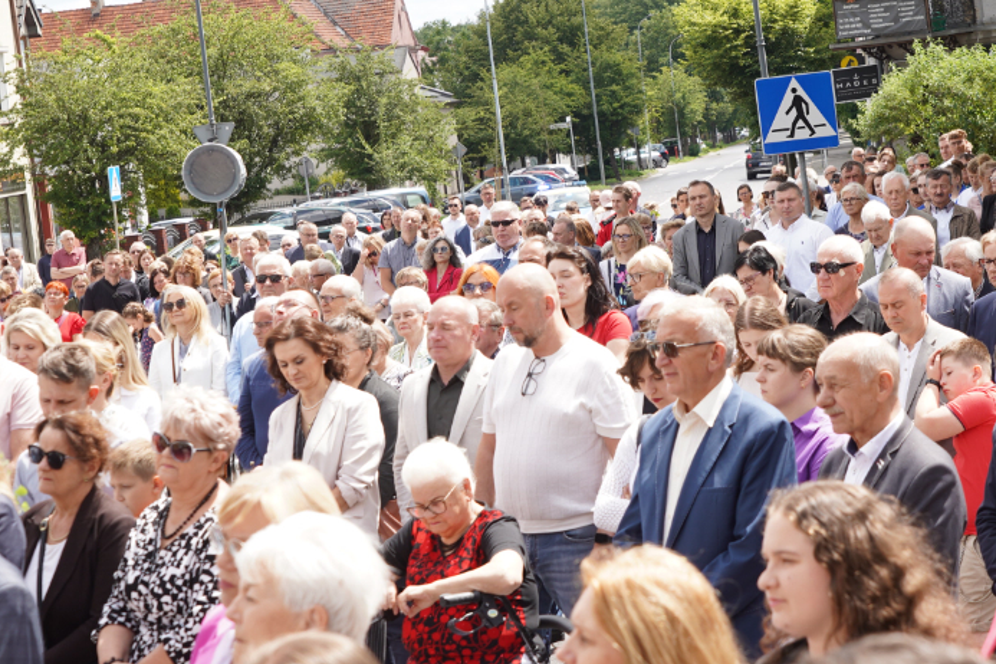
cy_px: 223
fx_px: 2905
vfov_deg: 13.0
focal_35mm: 105
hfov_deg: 19.4
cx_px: 634
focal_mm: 56
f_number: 6.3
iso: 100
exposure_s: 1/160
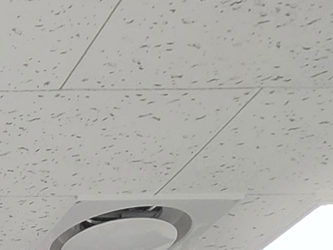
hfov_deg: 15.4
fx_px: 846
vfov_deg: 9.9
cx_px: -410
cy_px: 844
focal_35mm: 88
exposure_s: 1/60
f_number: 2.2
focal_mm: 2.2
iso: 250
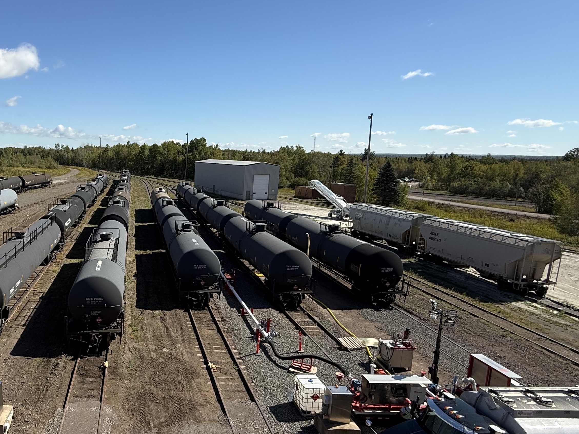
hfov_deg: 65.1
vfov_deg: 54.9
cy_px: 222
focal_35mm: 25
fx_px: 418
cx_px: 144
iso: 50
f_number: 2.2
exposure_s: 1/1795
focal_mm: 2.22
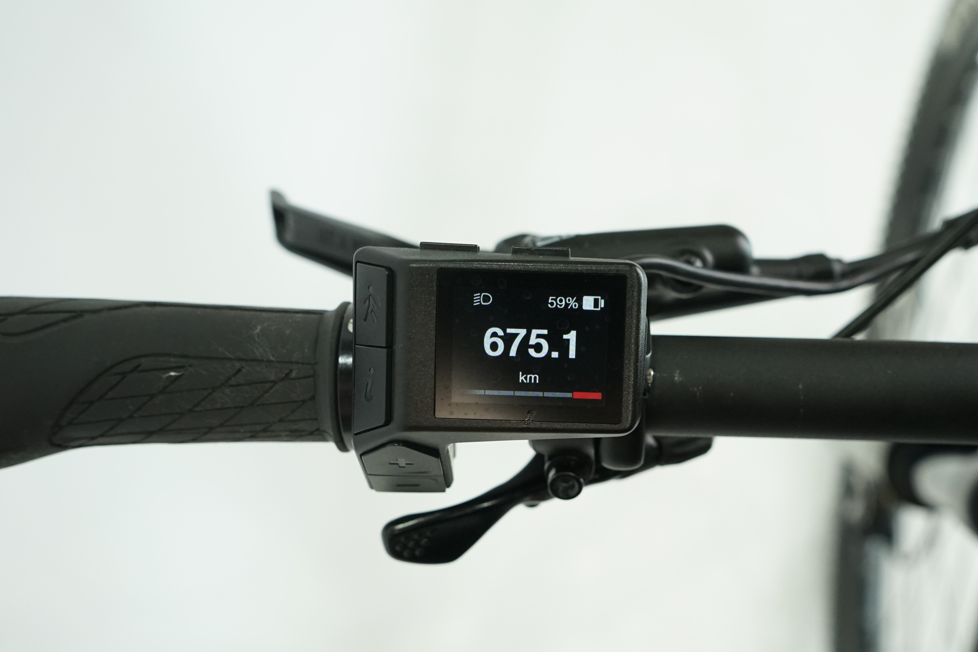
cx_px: 539
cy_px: 438
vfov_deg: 32.3
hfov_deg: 47.3
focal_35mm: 41
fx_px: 1114
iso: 1600
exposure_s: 1/200
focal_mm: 29
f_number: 5
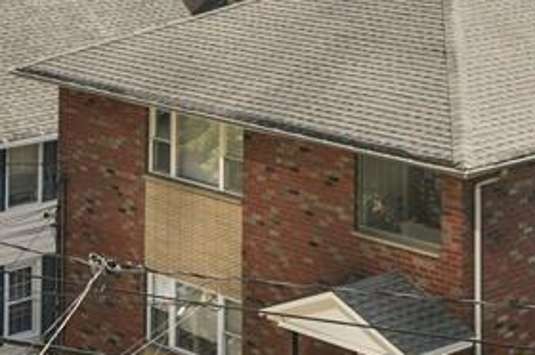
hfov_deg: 15.9
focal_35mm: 128
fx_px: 1900
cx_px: 409
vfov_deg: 10.1
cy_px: -286
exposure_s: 1/100
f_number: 8
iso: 320
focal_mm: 35
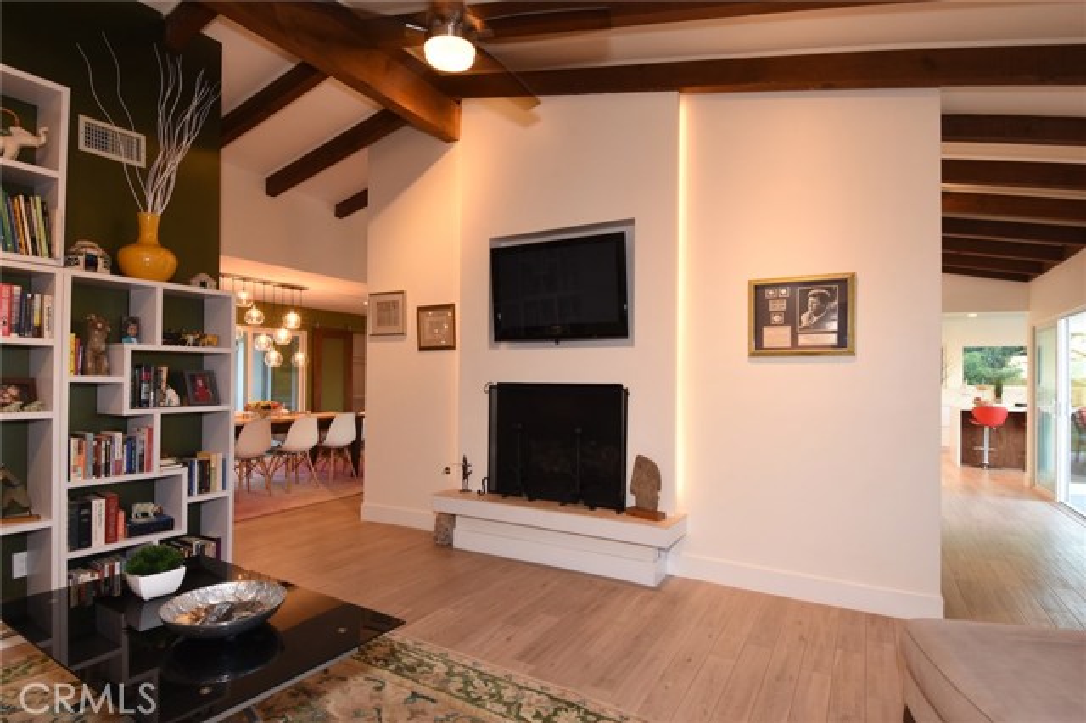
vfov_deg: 67.3
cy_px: 362
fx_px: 543
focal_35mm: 18
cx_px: 543
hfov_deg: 90.0
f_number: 10
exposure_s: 1/6
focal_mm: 12
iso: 400
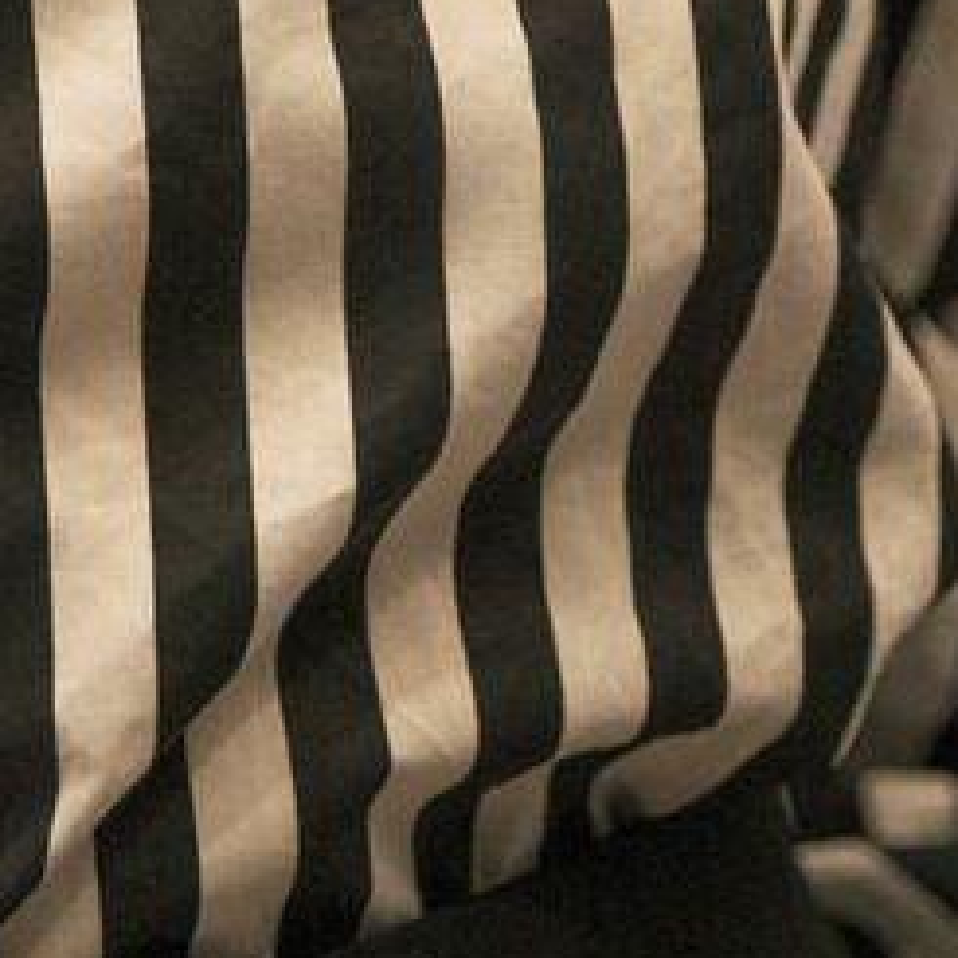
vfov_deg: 6.6
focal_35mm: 251
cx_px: -231
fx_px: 7859
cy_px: -1445
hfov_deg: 6.9
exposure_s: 1/60
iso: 2000
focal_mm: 47
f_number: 2.8
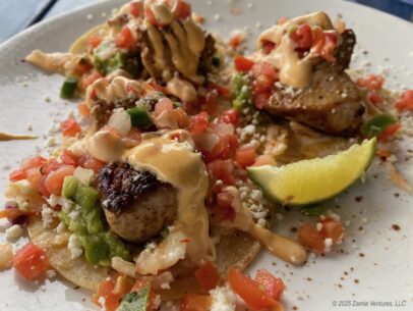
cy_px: 156
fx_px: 298
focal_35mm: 25
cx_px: 206
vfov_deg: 54.9
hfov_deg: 69.4
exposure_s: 1/363
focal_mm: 4.25
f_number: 1.8
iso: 32
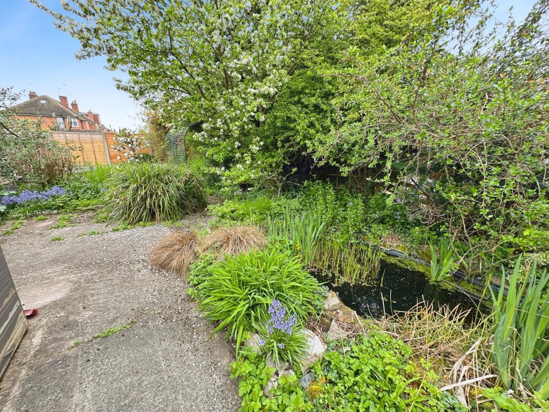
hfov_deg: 102.1
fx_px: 222
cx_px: 274
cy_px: 206
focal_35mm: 14
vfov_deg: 85.7
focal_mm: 2.22
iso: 40
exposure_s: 1/103
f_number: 2.2
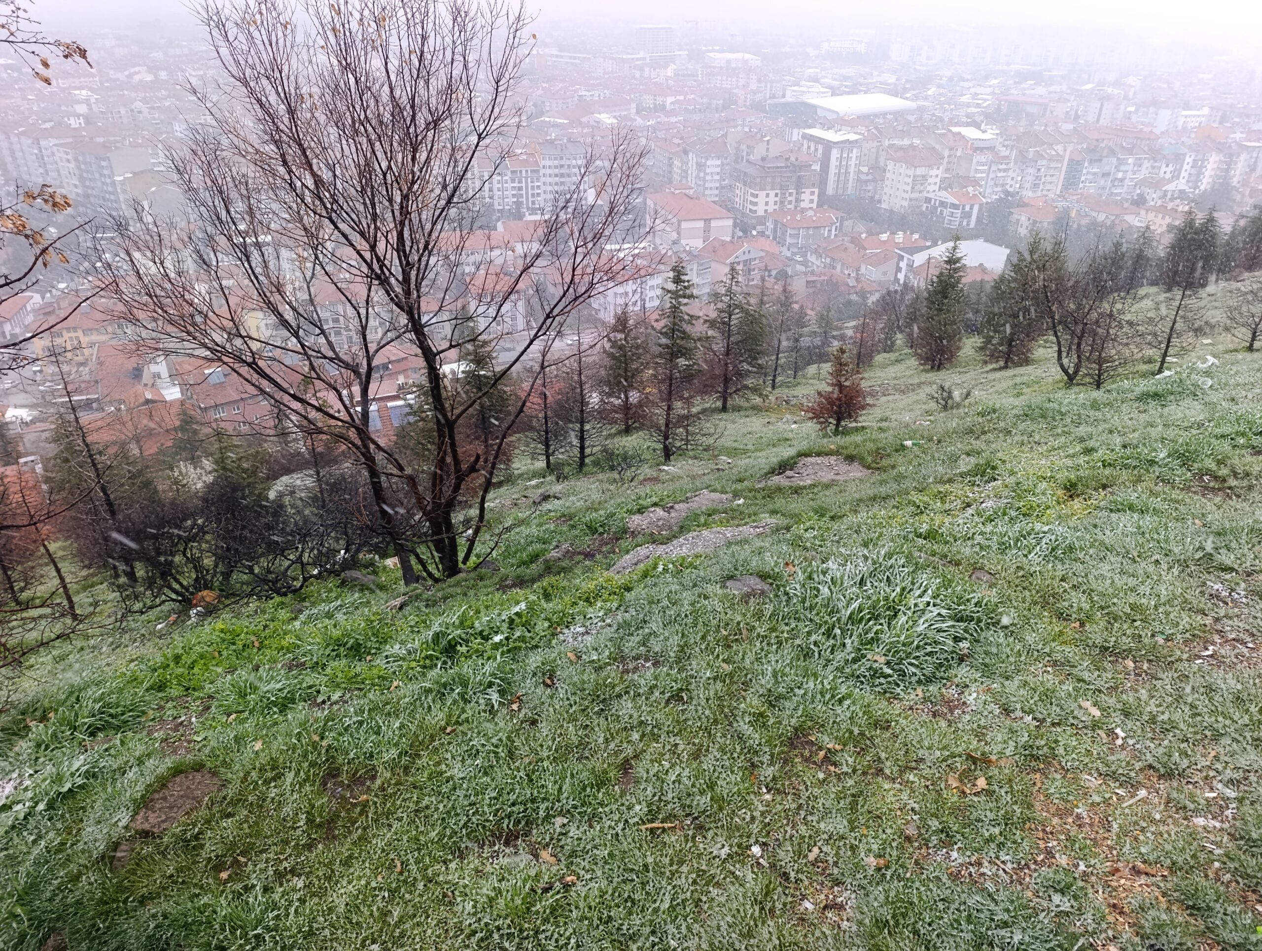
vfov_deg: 59.0
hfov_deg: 73.8
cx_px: 631
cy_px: 476
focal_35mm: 23
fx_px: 840
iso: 64
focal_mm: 6.14
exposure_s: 1/100
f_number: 1.6
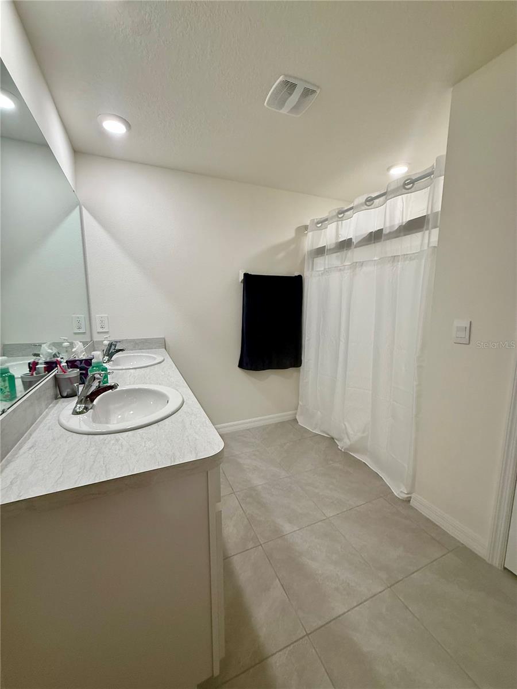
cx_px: 258
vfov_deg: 102.1
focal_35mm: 14
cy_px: 344
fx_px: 279
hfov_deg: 85.7
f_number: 2.2
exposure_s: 1/120
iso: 250
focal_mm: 2.22
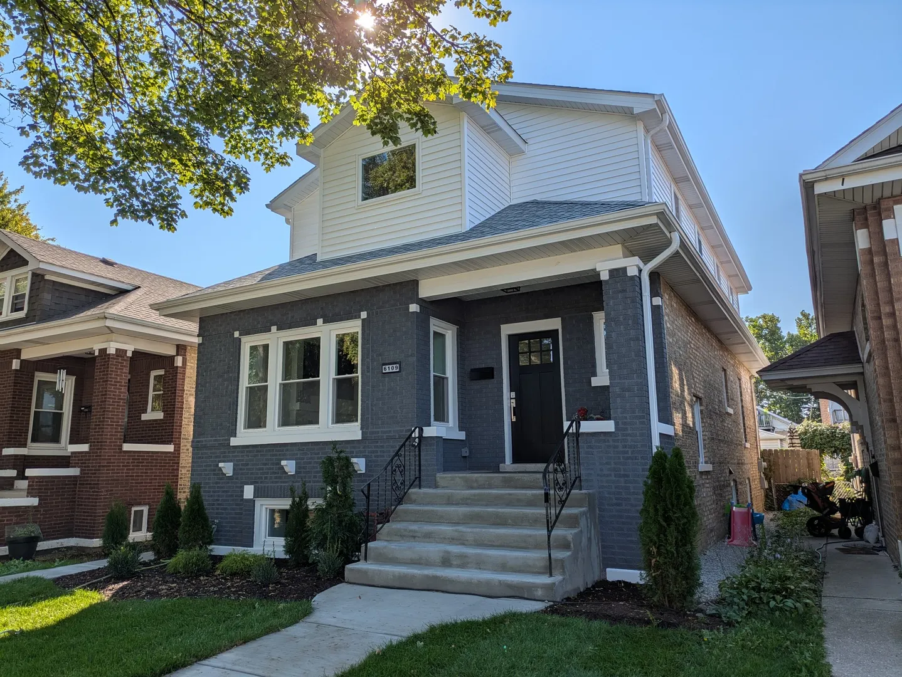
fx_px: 652
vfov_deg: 54.9
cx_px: 451
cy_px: 338
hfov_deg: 69.4
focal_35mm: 25
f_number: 1.89
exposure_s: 1/2841
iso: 35
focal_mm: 5.43
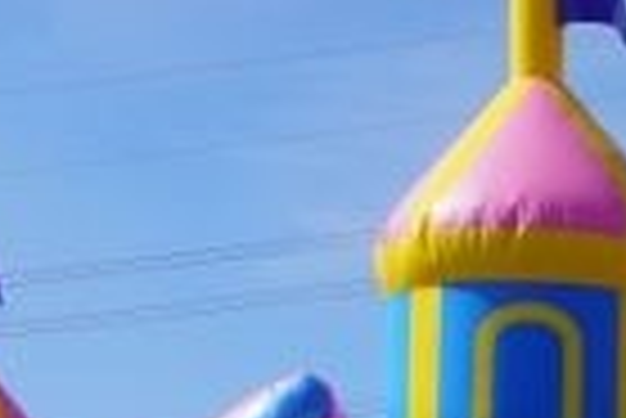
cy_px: 874
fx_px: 3081
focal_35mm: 177
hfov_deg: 11.4
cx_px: 676
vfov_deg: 7.4
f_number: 10
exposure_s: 1/250
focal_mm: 16
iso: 100
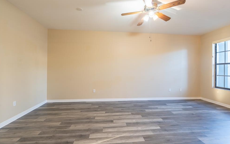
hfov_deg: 94.3
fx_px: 107
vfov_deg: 68.0
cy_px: 69
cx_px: 119
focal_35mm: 17
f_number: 7.1
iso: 400
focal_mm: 16
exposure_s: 1/25
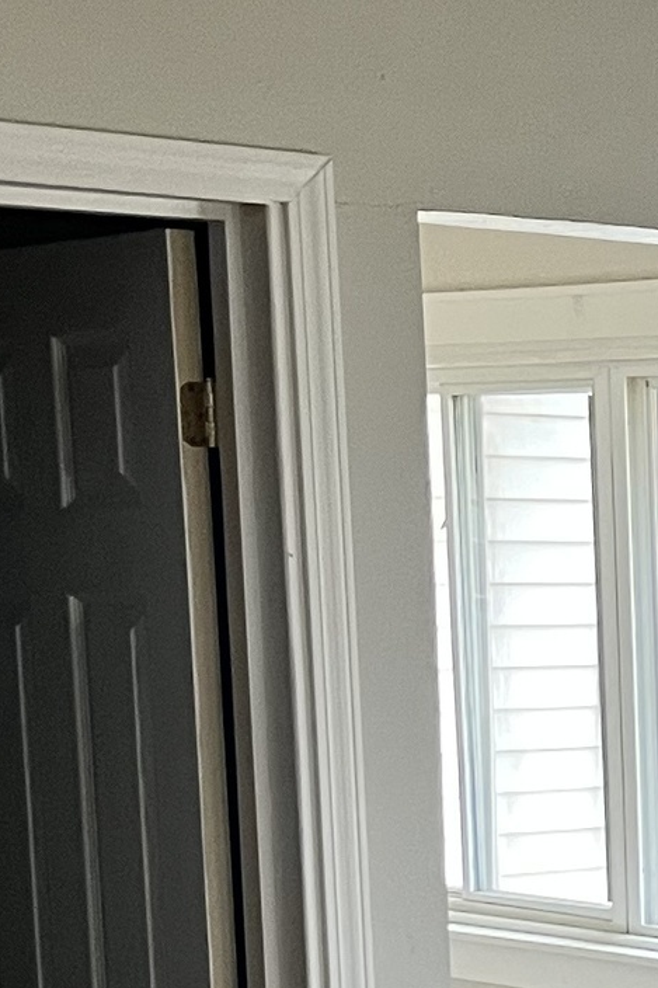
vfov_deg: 16.9
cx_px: 1463
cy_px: 1008
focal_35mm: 118
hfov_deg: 10.4
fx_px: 3237
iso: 200
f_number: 1.6
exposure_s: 1/60
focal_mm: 5.1
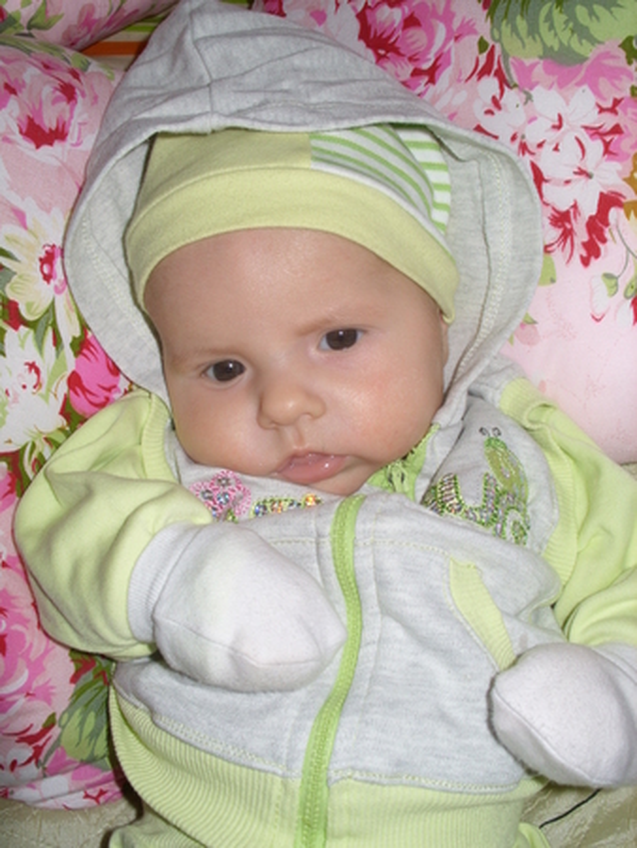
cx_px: 318
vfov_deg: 49.0
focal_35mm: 38
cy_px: 424
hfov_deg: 37.8
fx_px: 931
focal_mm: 7.8
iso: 50
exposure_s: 1/30
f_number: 7.4
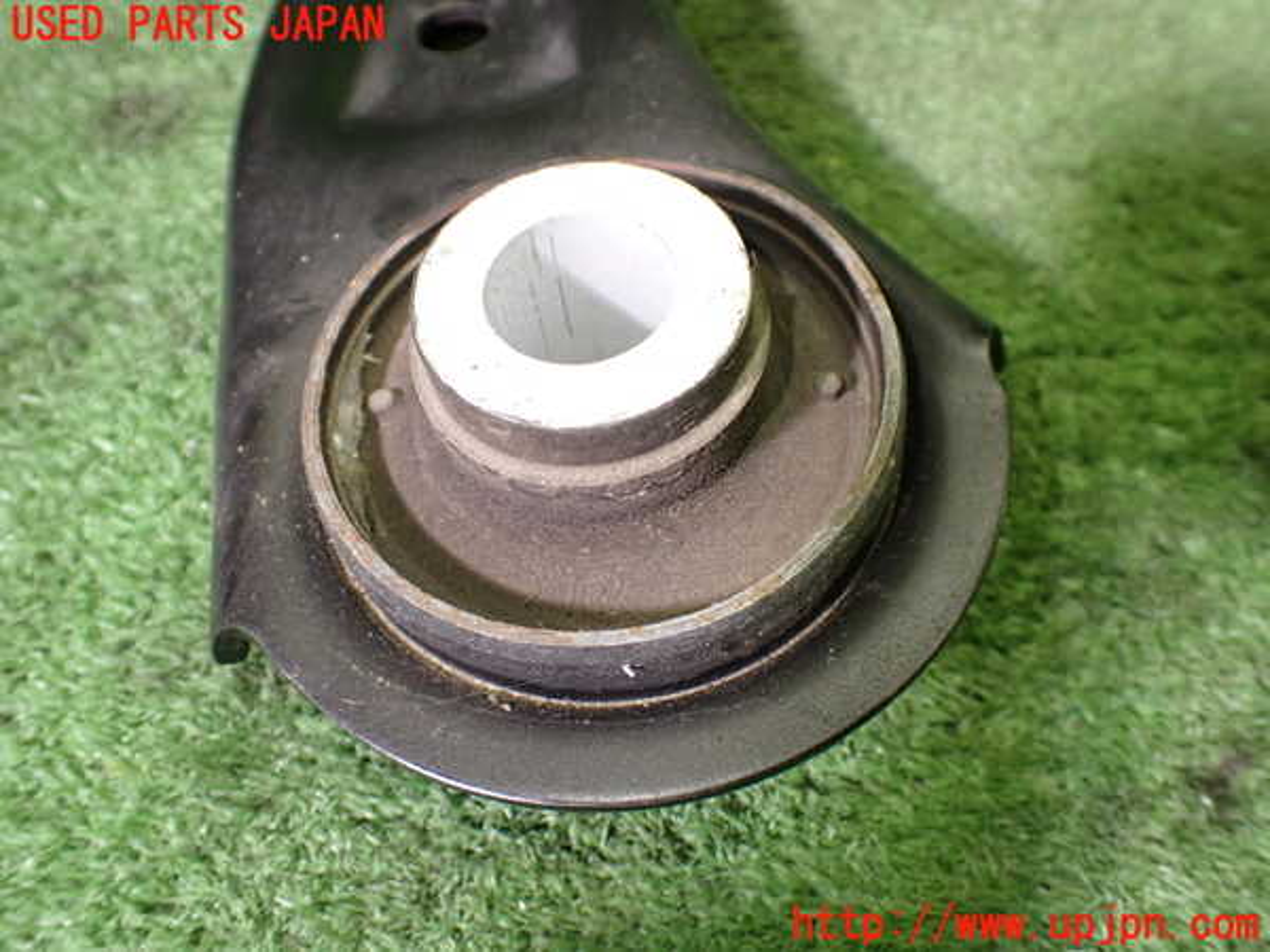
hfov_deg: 60.0
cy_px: 476
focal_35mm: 30
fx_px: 1101
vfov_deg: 46.8
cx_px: 635
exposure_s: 1/125
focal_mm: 5.4
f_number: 2.3
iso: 320
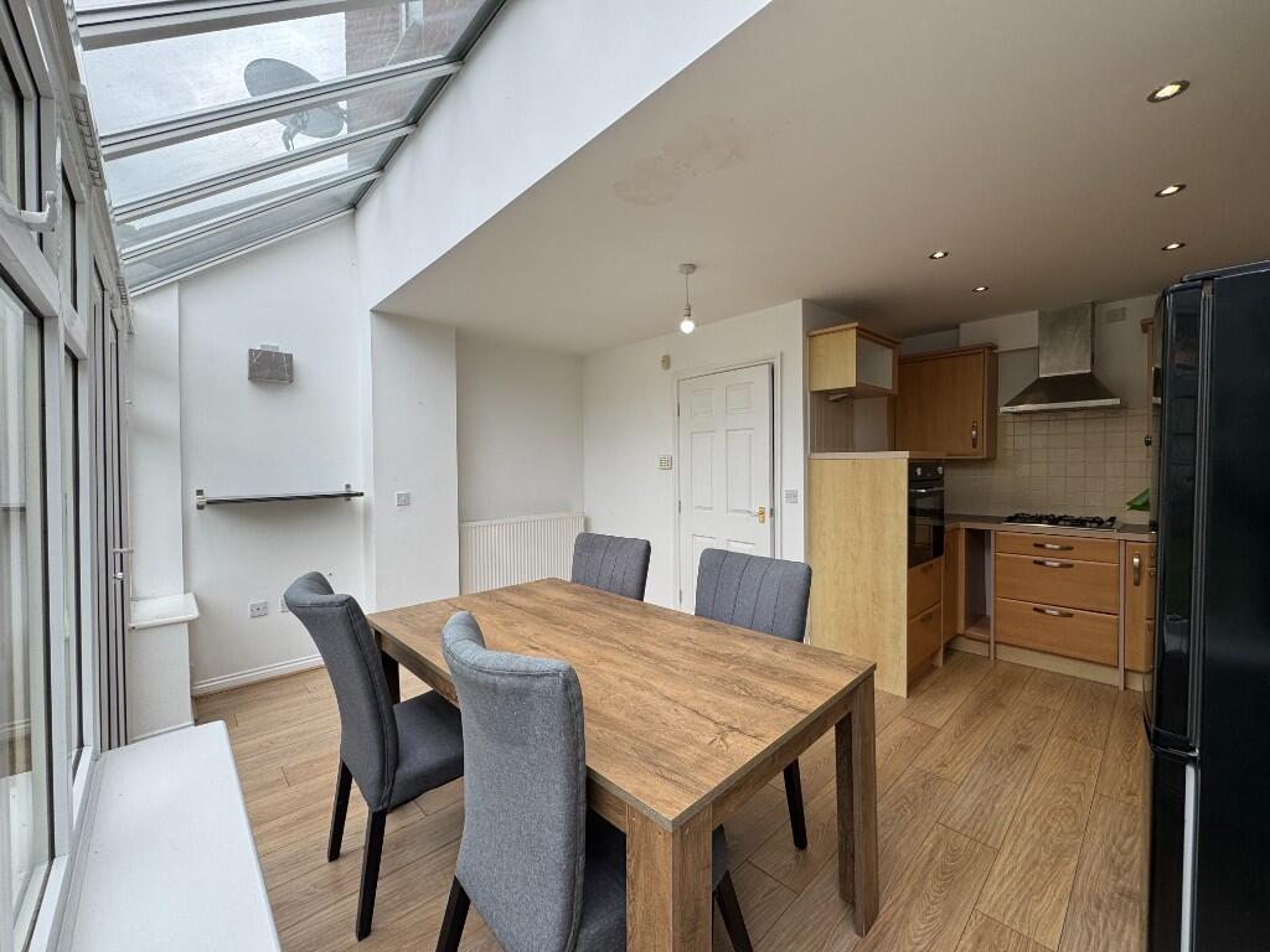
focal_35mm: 14
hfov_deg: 102.1
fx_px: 514
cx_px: 635
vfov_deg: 85.7
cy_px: 476
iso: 40
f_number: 2.2
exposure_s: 1/193
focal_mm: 2.22
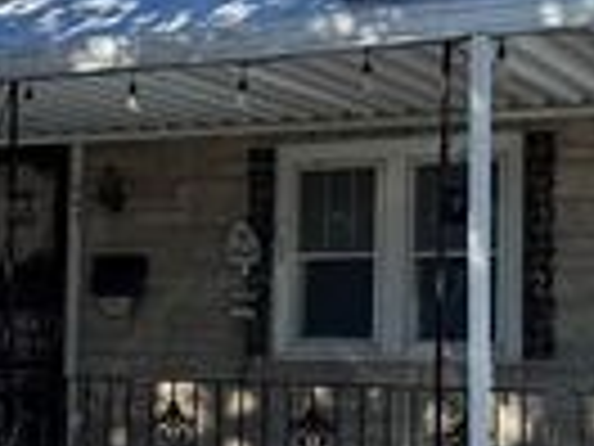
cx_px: 180
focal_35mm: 91
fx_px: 1562
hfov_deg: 21.4
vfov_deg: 16.2
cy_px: 300
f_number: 1.78
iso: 80
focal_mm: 6.76
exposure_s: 1/5348
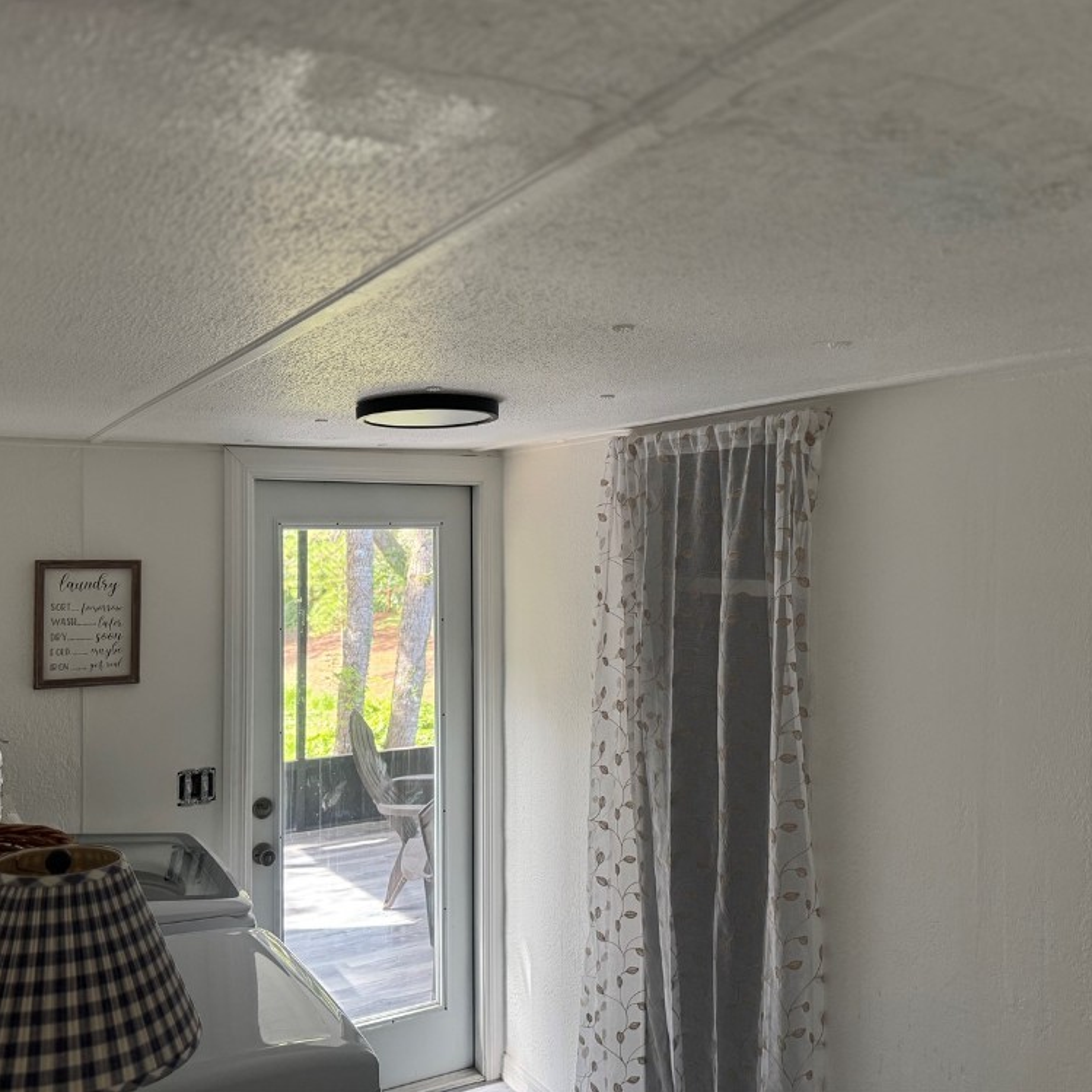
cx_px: 487
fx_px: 1035
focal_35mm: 29
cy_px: 534
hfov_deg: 55.5
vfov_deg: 55.6
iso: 250
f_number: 1.78
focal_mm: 6.76
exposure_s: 1/60
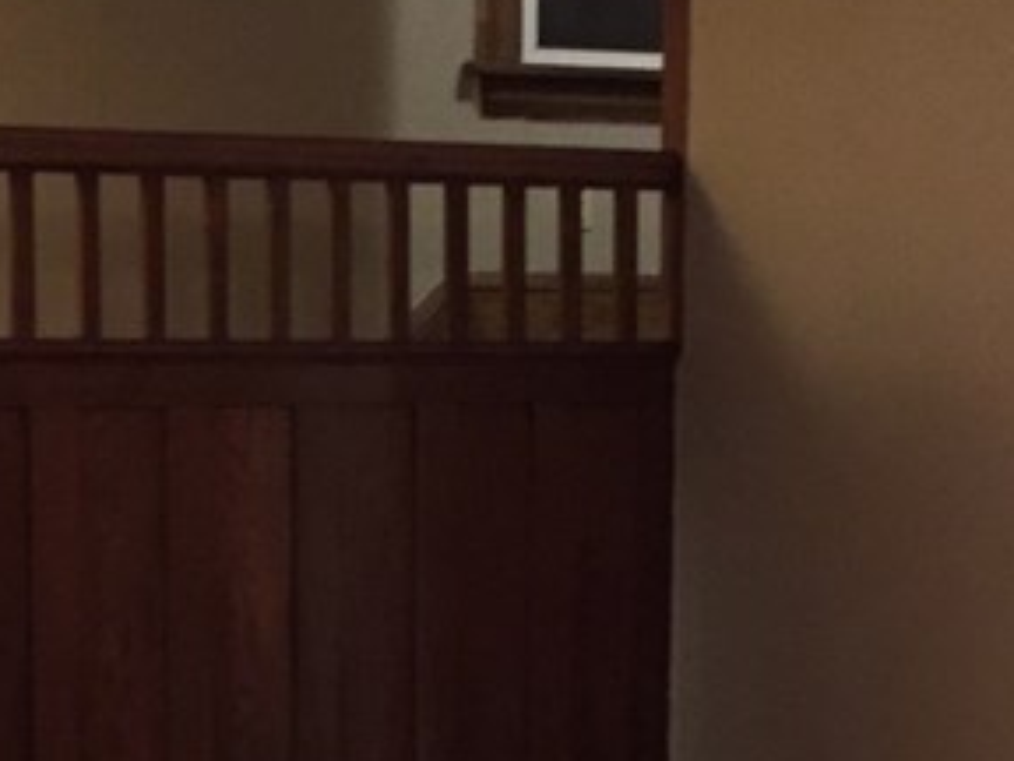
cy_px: 796
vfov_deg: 14.1
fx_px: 3017
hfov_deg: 19.0
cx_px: 356
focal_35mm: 103
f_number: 2.2
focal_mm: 4.15
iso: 500
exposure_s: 1/15
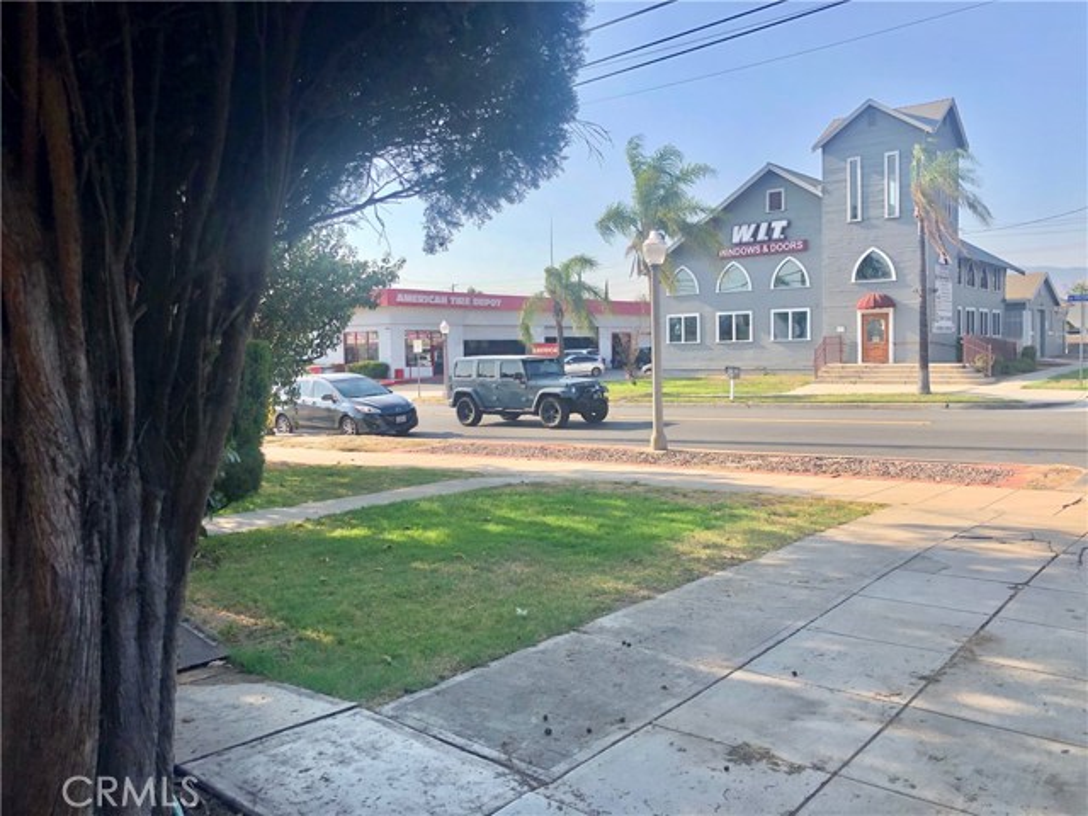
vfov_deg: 49.7
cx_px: 544
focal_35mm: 28
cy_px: 408
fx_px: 880
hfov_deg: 63.4
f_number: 1.8
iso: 20
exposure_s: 1/889
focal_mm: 4
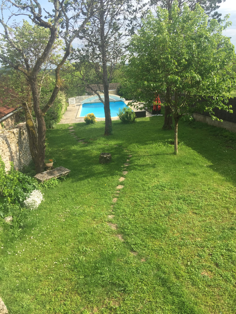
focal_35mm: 29
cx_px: 118
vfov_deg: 61.7
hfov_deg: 48.2
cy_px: 157
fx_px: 264
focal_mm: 4.15
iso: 32
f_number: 2.2
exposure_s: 1/842
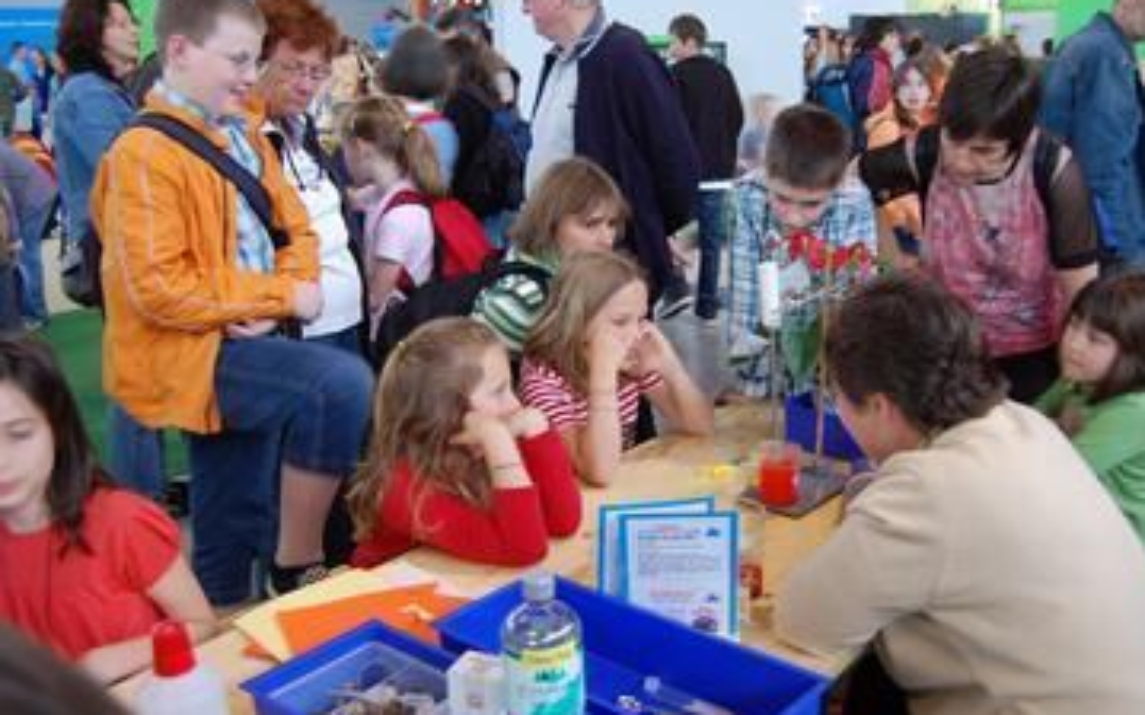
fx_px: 1060
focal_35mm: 34
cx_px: 587
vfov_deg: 37.2
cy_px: 356
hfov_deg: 56.7
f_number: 3.8
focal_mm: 20
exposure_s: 1/20
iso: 200
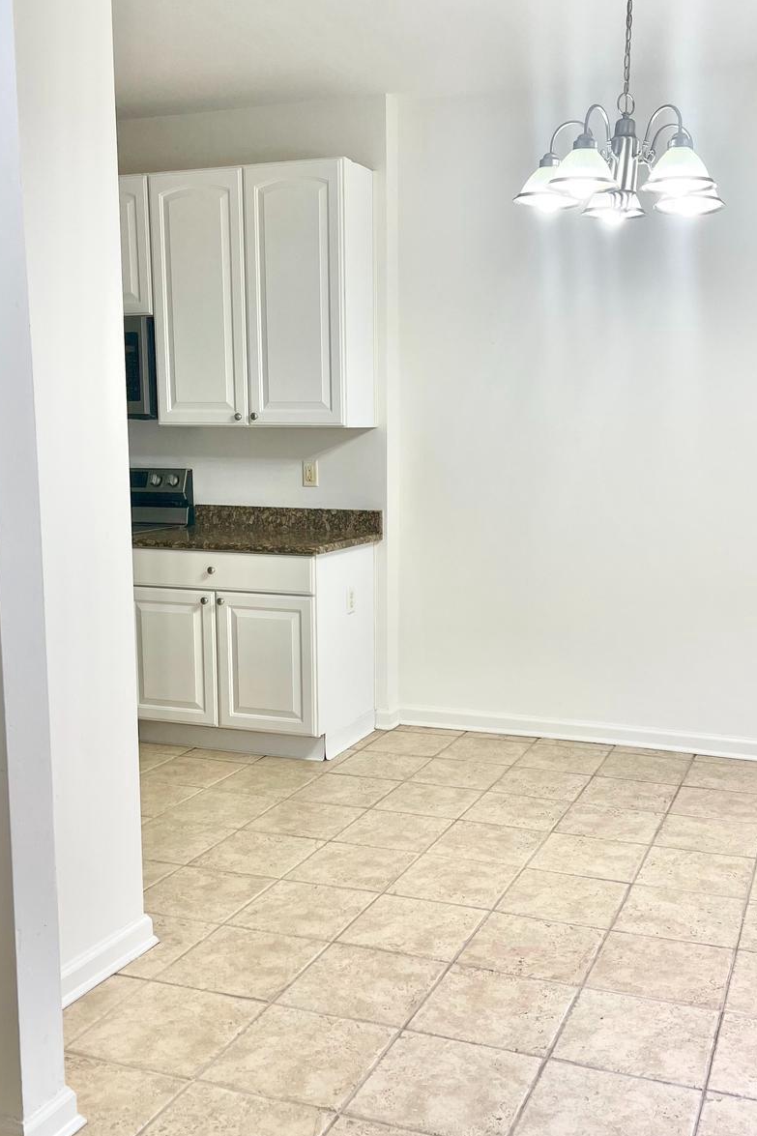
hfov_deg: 38.8
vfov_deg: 55.8
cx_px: 435
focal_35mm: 34
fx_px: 1073
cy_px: 601
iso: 64
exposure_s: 1/120
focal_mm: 5.1
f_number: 1.6
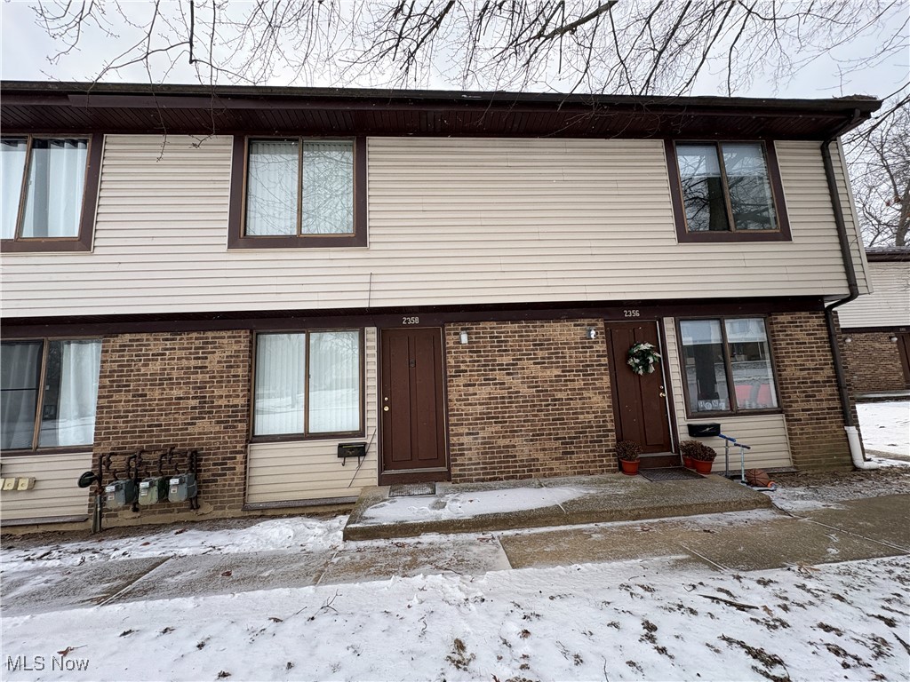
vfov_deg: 85.7
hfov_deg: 102.1
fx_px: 368
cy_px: 341
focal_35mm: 14
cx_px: 455
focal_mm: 2.22
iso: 40
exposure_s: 1/600
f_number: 2.2
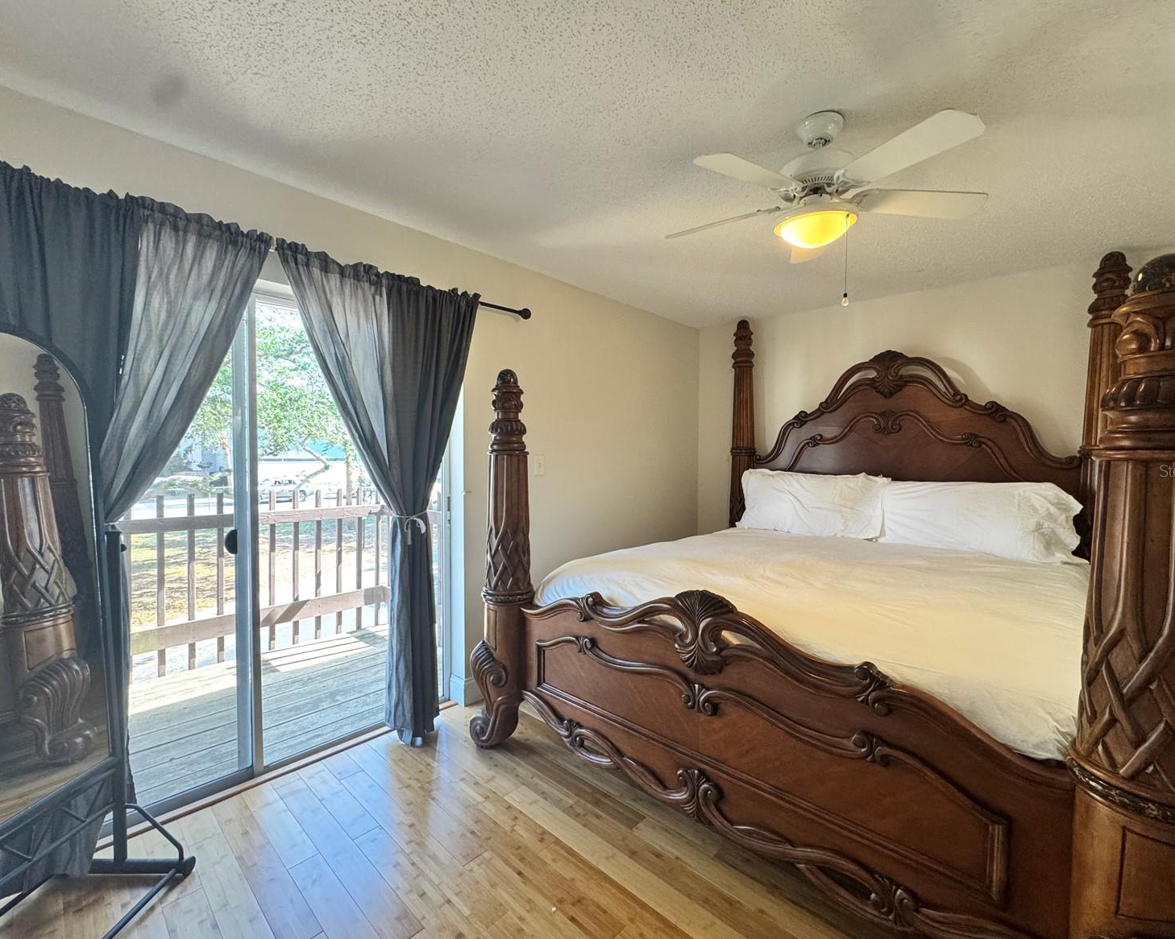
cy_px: 470
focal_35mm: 15
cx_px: 591
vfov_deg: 84.0
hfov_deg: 96.8
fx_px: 522
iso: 250
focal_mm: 2.22
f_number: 2.2
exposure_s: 1/120
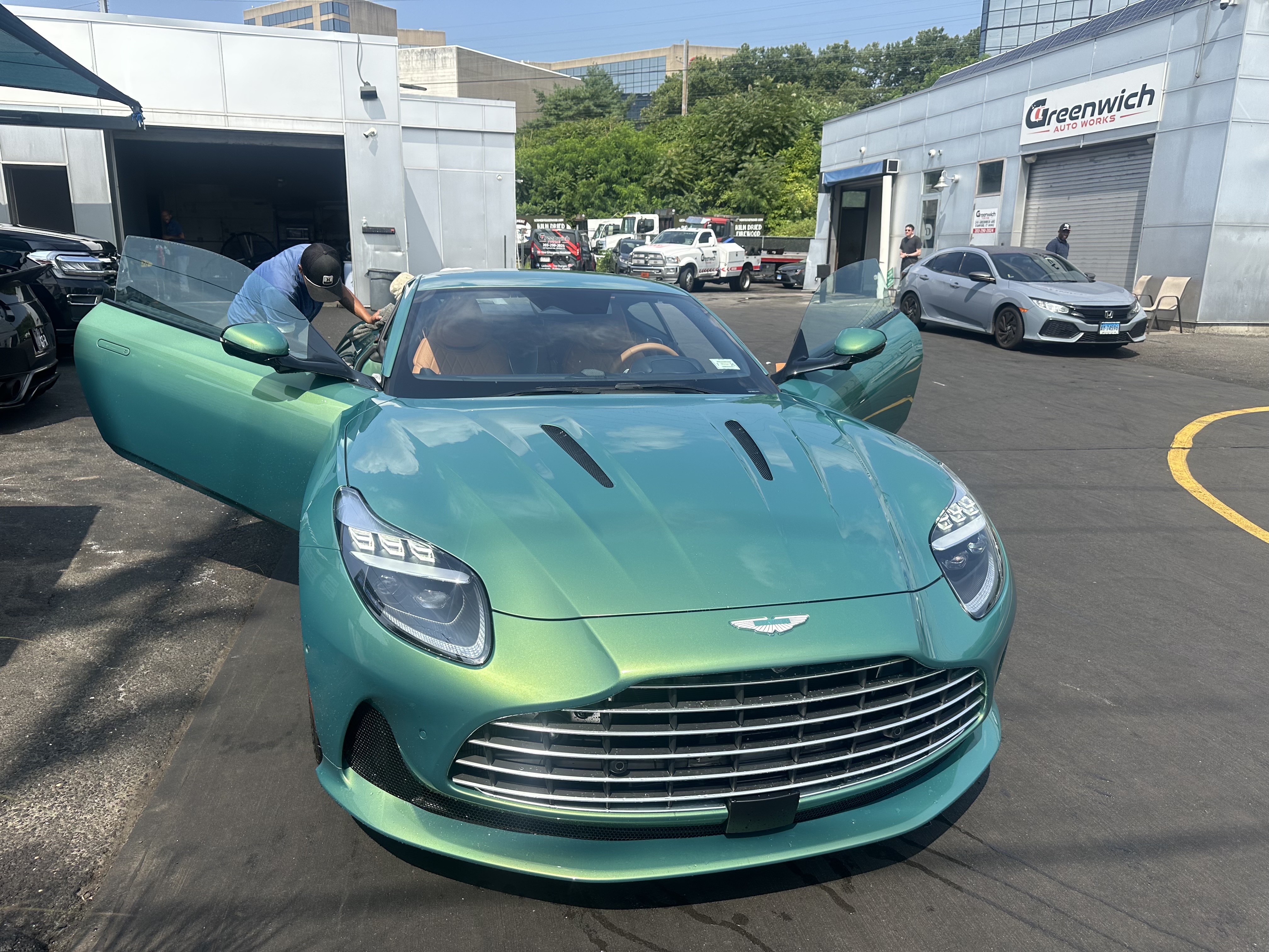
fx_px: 880
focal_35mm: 24
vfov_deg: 56.8
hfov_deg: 71.6
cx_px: 634
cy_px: 476
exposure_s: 1/3597
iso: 80
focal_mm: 6.86
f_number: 1.78
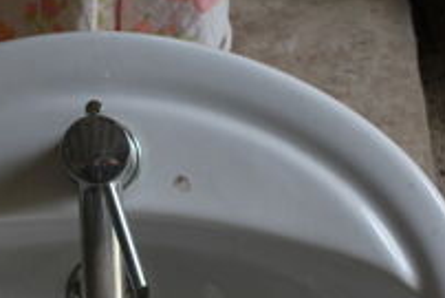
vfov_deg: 8.0
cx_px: 70
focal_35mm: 171
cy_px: 343
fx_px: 2115
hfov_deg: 11.9
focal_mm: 48
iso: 200
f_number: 5.6
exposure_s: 1/50
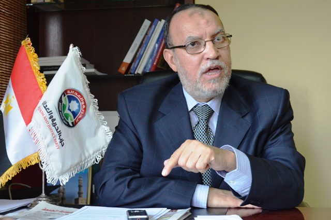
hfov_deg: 30.6
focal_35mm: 66
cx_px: 166
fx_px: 606
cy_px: 110
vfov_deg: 20.5
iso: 560
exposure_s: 1/60
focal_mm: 44
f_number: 5.3
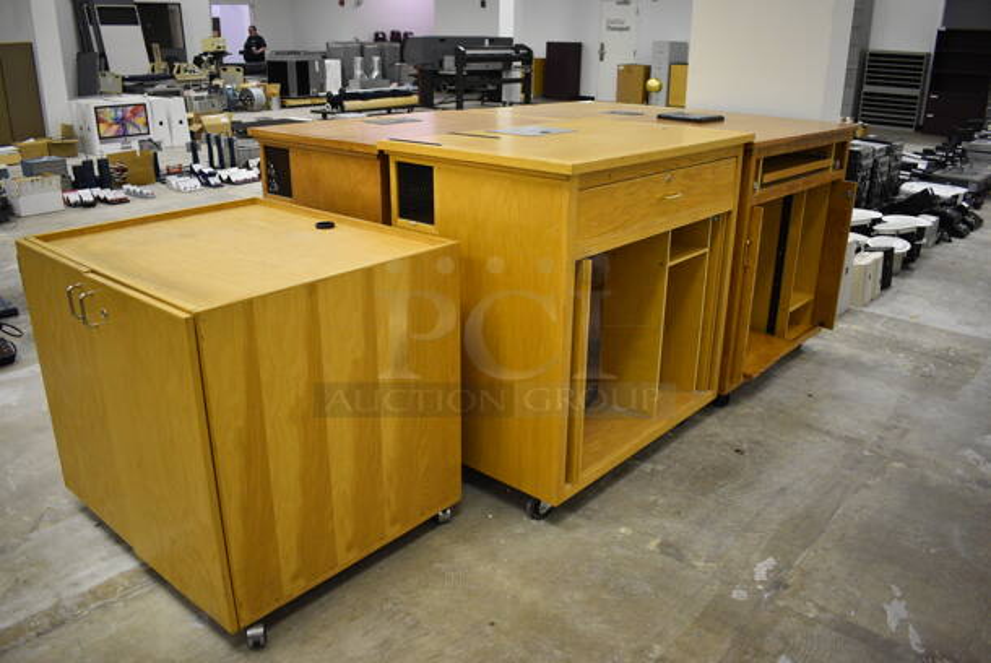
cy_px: 332
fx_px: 744
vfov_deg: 48.0
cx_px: 496
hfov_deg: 67.3
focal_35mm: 27
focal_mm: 18
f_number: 3.5
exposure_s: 1/125
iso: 1600
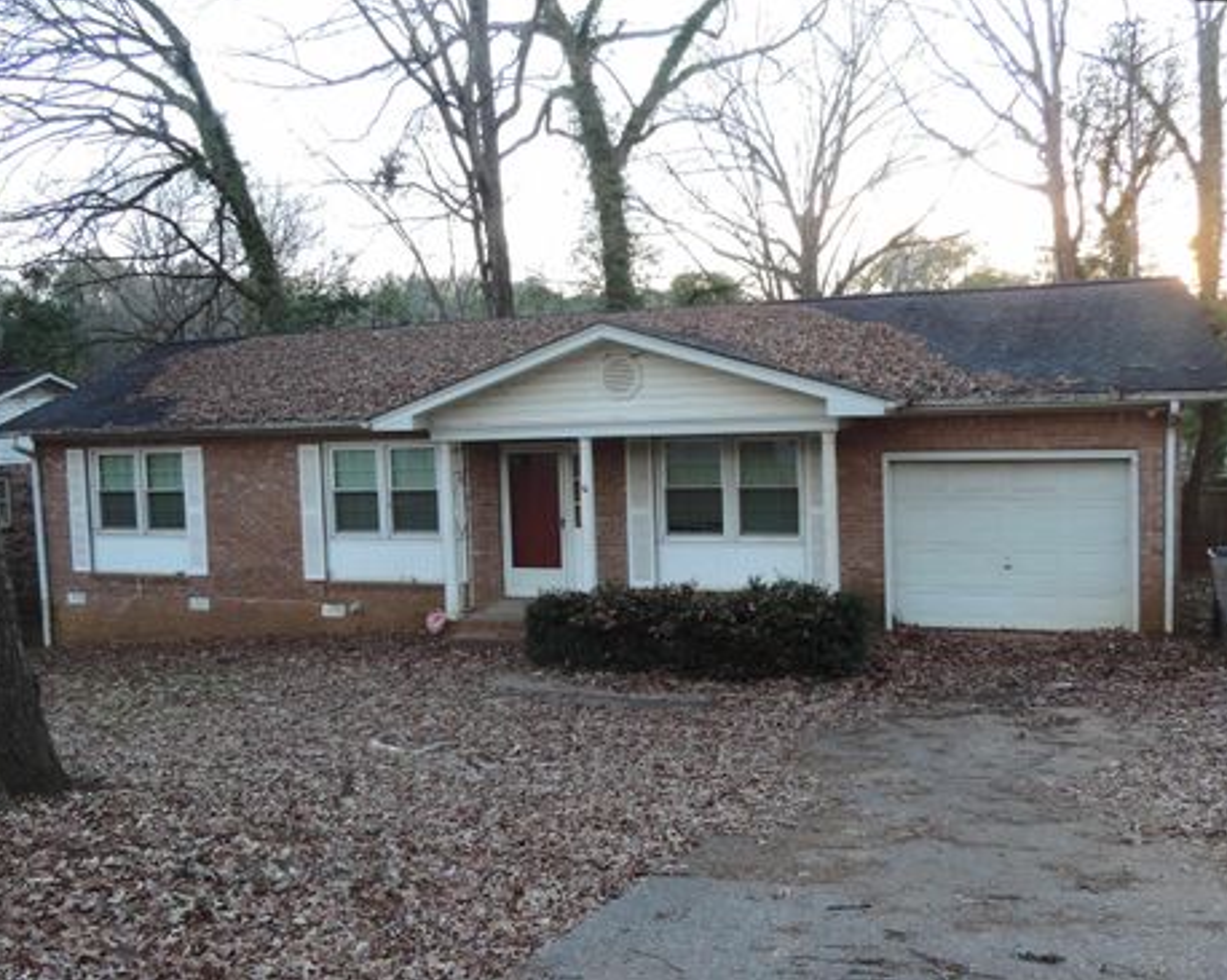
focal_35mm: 32
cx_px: 568
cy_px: 481
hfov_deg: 55.6
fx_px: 1162
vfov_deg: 45.8
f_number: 3.1
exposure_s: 1/30
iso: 125
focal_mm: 5.3
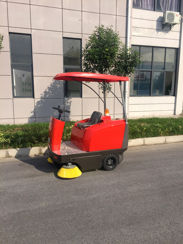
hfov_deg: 48.2
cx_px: 92
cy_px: 122
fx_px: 204
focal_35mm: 29
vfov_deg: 61.7
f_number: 2.2
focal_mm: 4.15
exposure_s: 1/3049
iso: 32
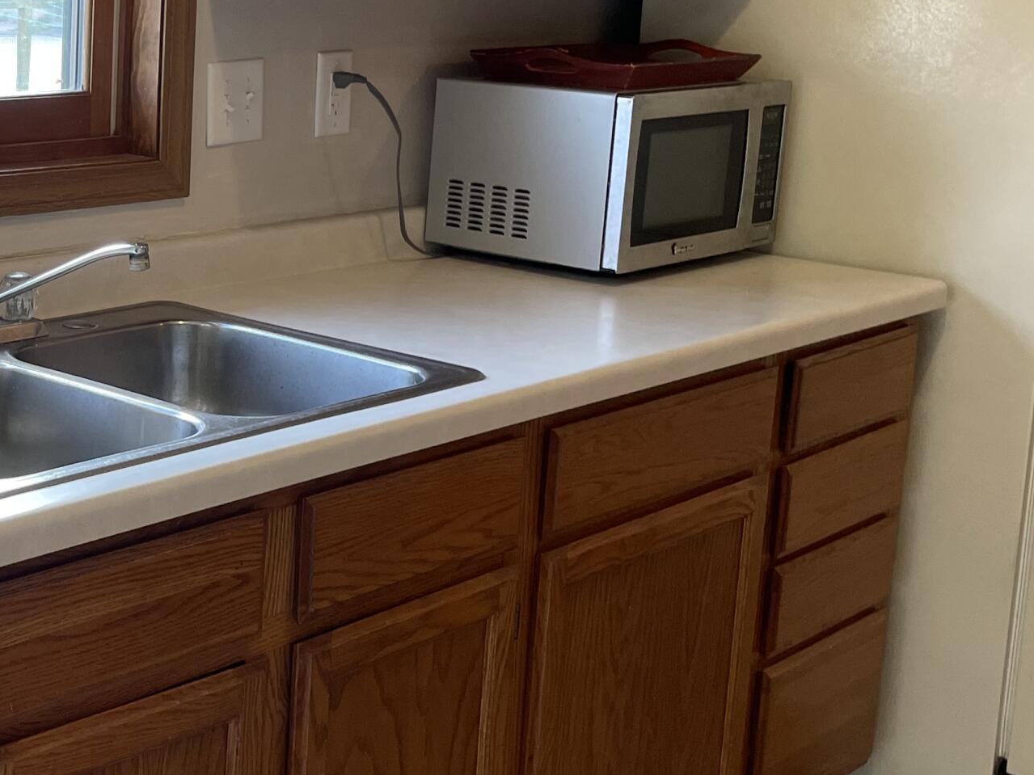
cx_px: 22
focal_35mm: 61
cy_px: 298
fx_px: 1822
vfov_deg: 24.0
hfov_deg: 29.7
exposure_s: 1/120
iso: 125
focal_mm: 4.2
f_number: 1.6
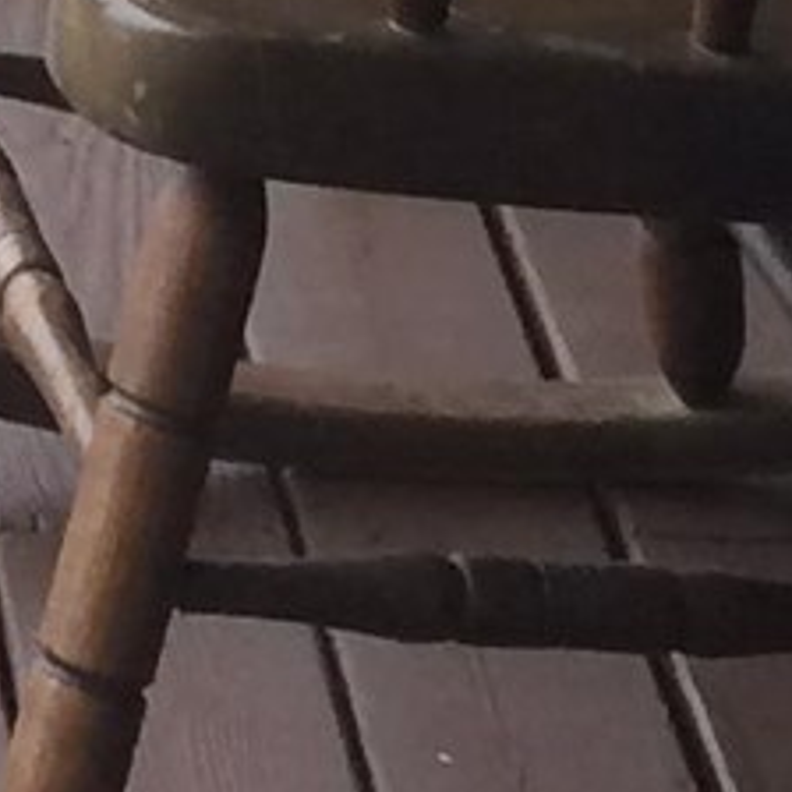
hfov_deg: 6.4
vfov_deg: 5.5
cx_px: -785
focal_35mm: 264
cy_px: -2655
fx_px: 6834
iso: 32
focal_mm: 4.15
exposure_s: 1/40
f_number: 2.2
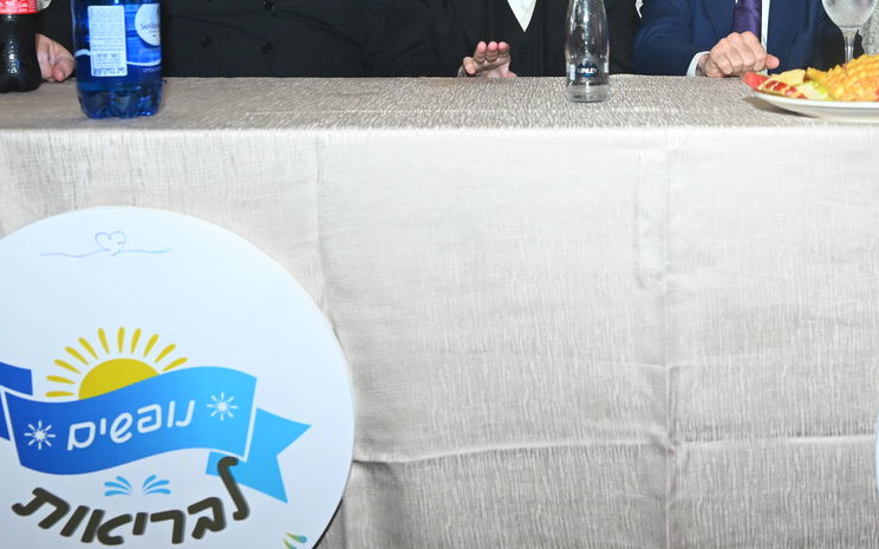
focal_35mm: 46
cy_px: 83
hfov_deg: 41.7
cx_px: 696
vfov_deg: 27.2
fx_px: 1102
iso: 3200
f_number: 5
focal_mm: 24
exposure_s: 1/200
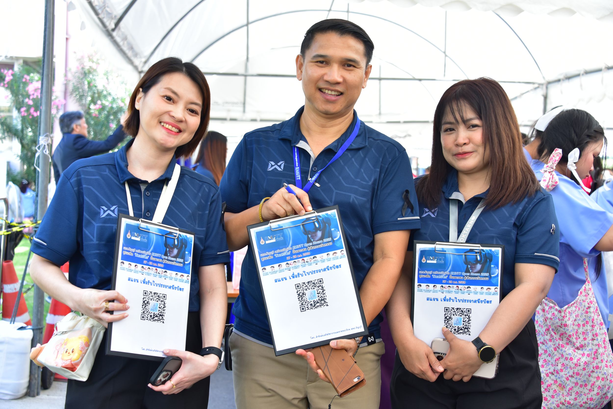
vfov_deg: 24.6
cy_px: 204
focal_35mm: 55
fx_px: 937
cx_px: 306
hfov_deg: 36.2
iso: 500
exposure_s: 1/160
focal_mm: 55
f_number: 5.6
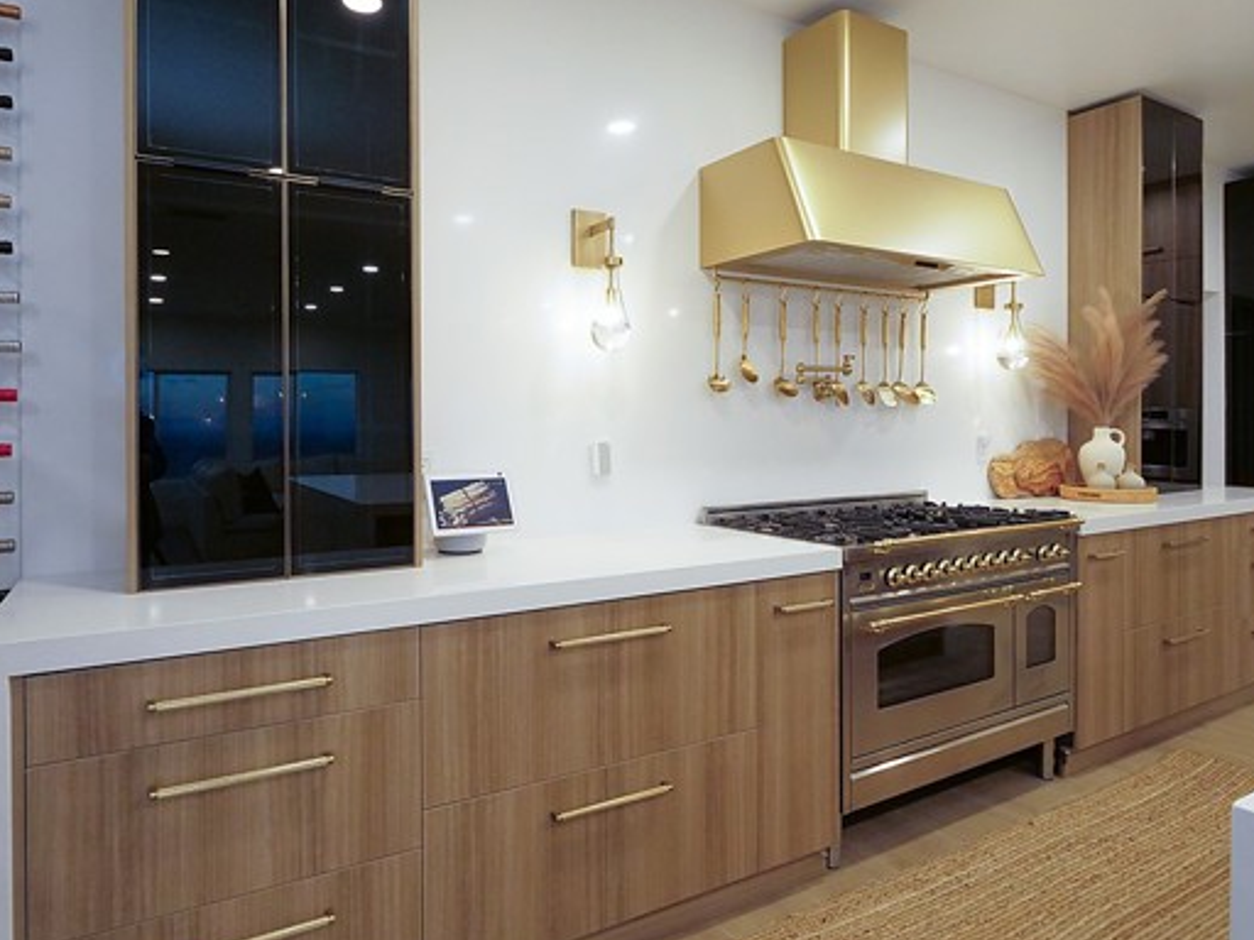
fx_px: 725
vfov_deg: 65.8
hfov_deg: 81.3
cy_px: 421
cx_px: 546
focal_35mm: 20
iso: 2000
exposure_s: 1/40
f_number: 7.1
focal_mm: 8
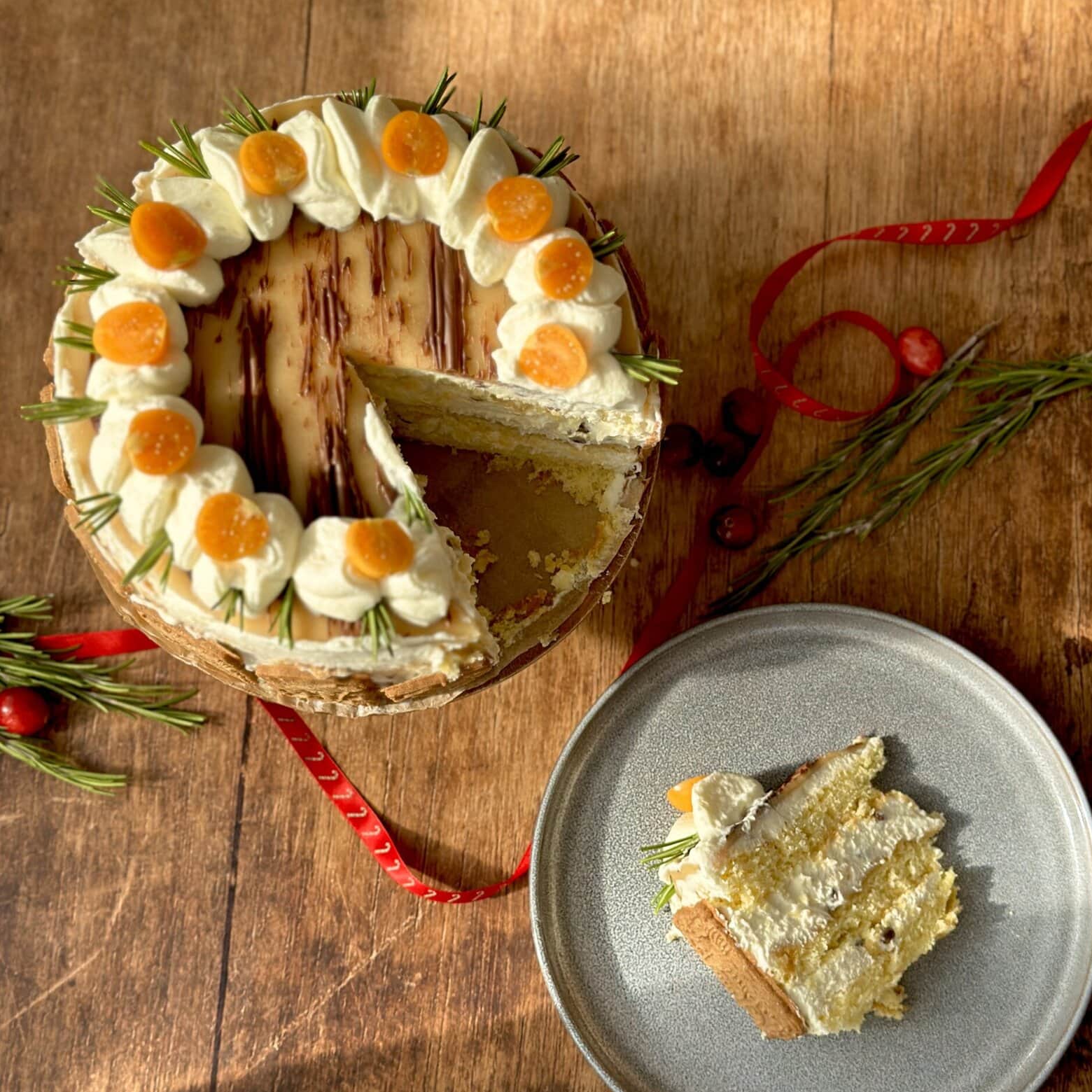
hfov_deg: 29.6
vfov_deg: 29.6
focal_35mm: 58
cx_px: 559
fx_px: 2070
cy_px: 555
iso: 80
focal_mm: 6.86
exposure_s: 1/1085
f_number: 1.78
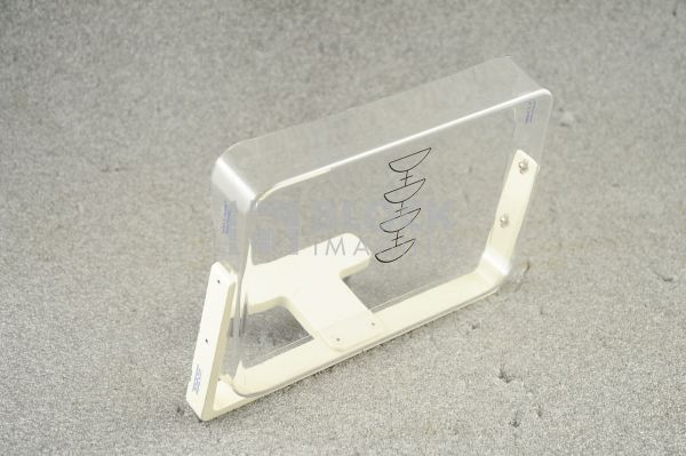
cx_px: 343
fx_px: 1561
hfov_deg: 24.8
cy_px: 228
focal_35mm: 82
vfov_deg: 16.6
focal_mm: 82
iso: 800
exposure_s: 1/100
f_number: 6.3
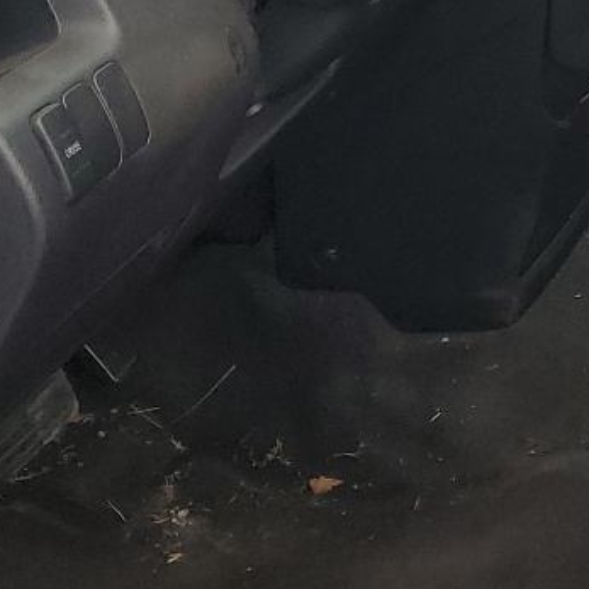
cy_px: -98
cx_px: 1061
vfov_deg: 15.9
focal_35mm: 106
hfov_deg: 14.4
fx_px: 2041
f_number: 1.5
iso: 50
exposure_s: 1/294
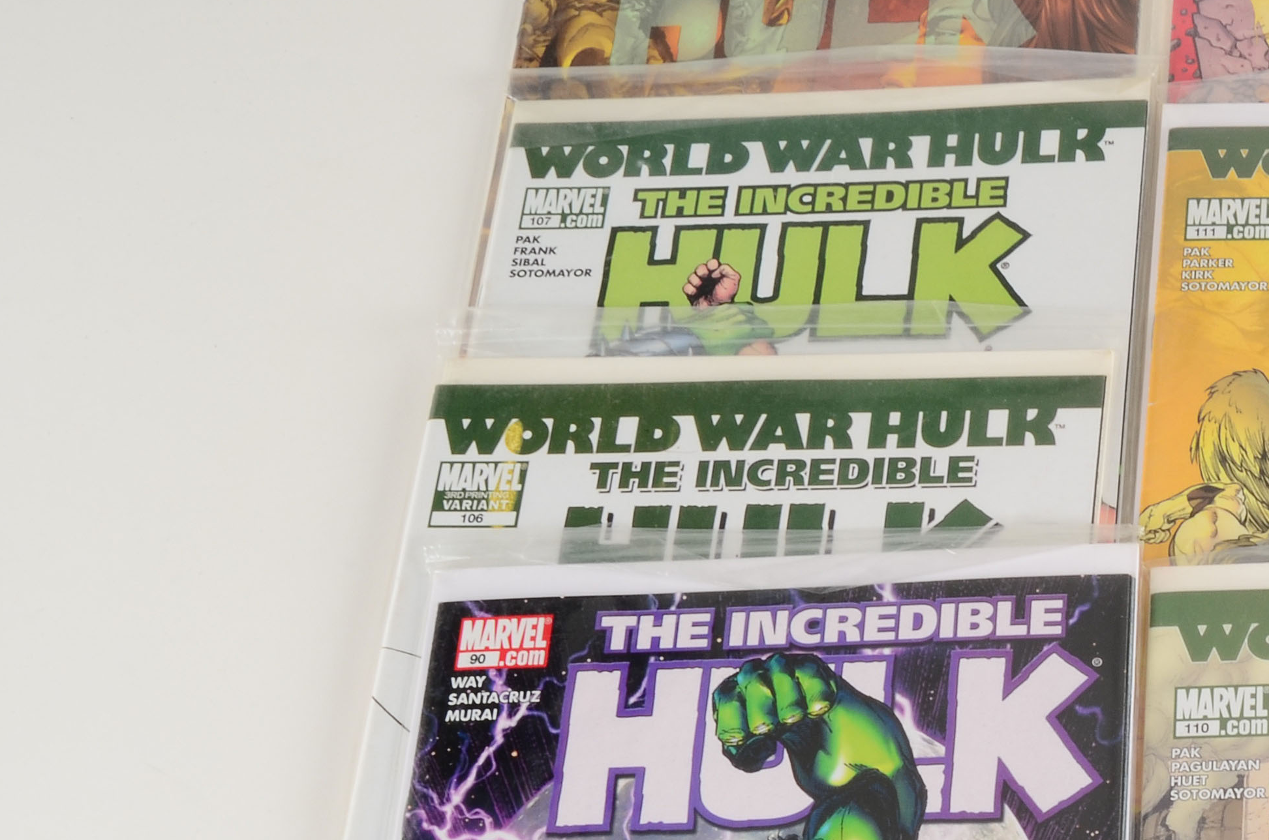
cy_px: 794
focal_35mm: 76
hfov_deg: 24.5
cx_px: 1470
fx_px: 2673
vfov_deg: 17.5
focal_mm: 20
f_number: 22
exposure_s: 1/160
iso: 100
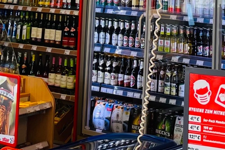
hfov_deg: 18.4
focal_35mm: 111
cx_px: 159
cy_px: -125
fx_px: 693
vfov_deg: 11.4
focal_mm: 4.2
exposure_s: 1/100
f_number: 1.6
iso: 40
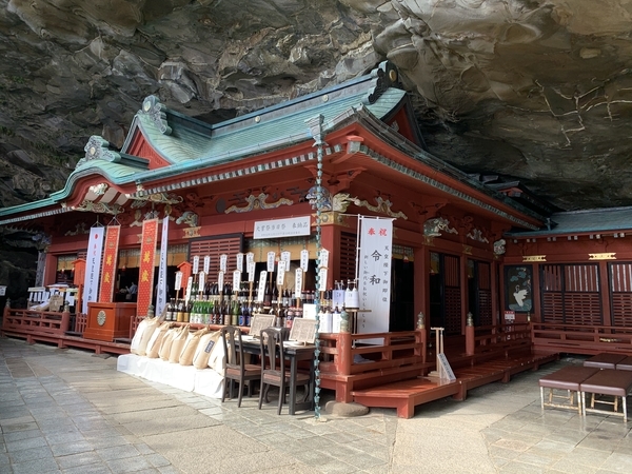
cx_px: 316
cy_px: 237
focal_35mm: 26
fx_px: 475
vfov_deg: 53.1
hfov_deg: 67.3
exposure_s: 1/191
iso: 25
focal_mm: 4.25
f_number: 1.8
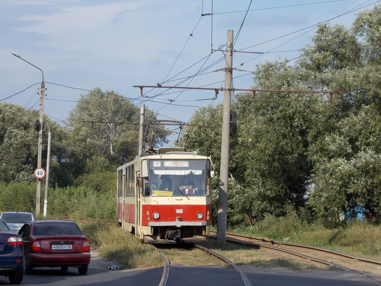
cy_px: 143
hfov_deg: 22.8
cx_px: 190
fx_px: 947
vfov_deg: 17.2
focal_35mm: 86
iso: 80
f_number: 6.3
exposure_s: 1/320
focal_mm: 15.4
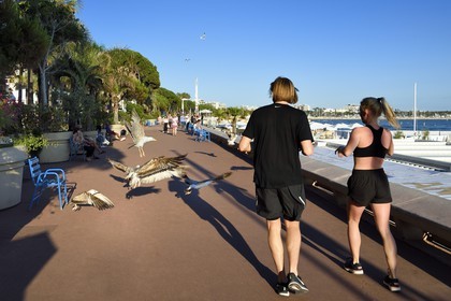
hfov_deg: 61.9
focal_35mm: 30
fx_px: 376
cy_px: 150
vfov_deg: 43.6
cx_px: 226
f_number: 10
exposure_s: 1/400
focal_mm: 30
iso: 200
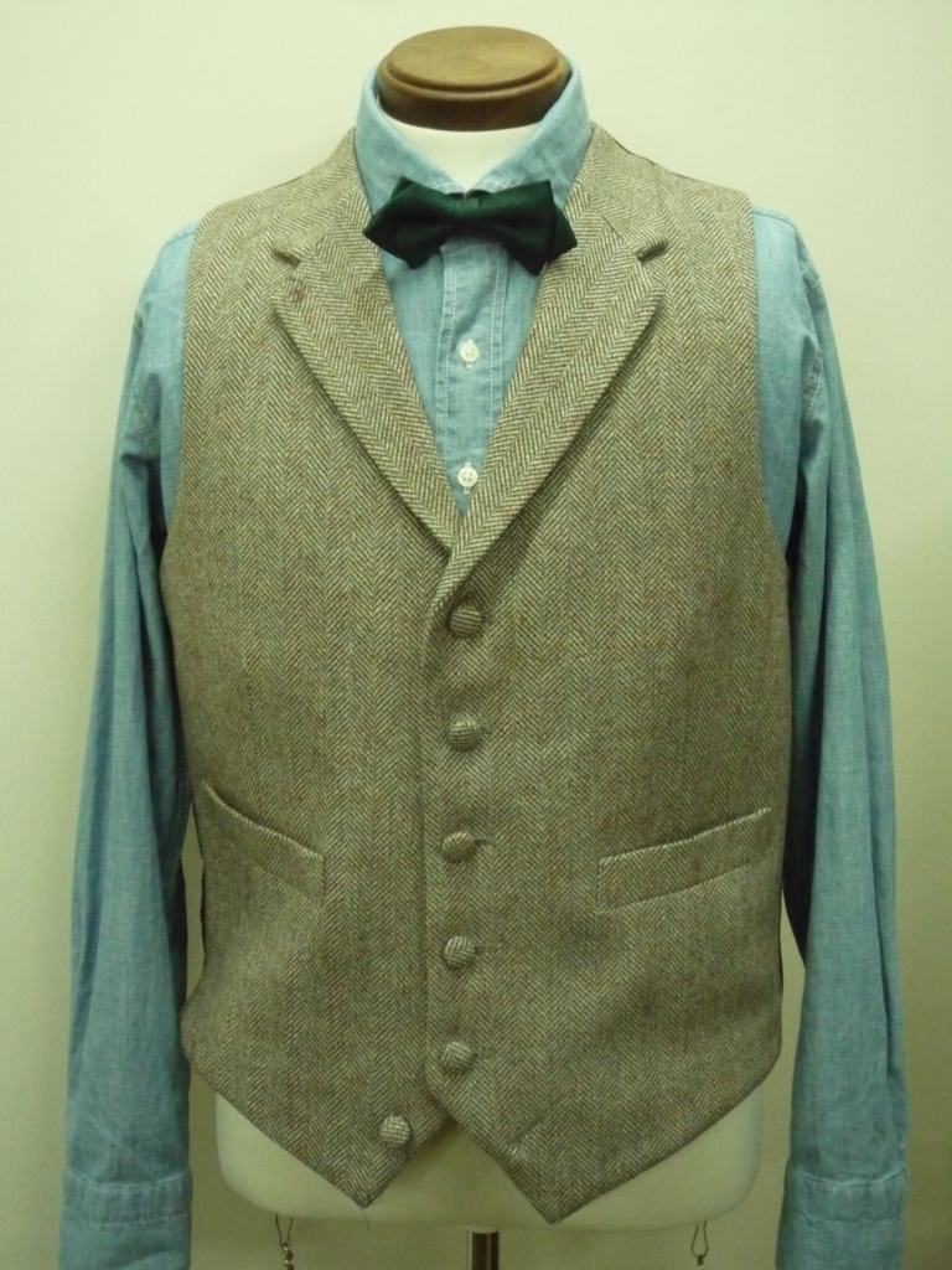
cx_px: 476
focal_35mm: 47
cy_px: 635
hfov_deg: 30.9
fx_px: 1723
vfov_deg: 40.4
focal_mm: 8.3
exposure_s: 1/40
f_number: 4.3
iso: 800
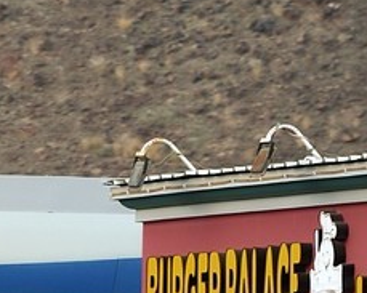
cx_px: -683
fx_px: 14255
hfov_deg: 1.5
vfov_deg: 1.2
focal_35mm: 1313
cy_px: 413
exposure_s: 1/320
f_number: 6.3
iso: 200
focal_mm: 200
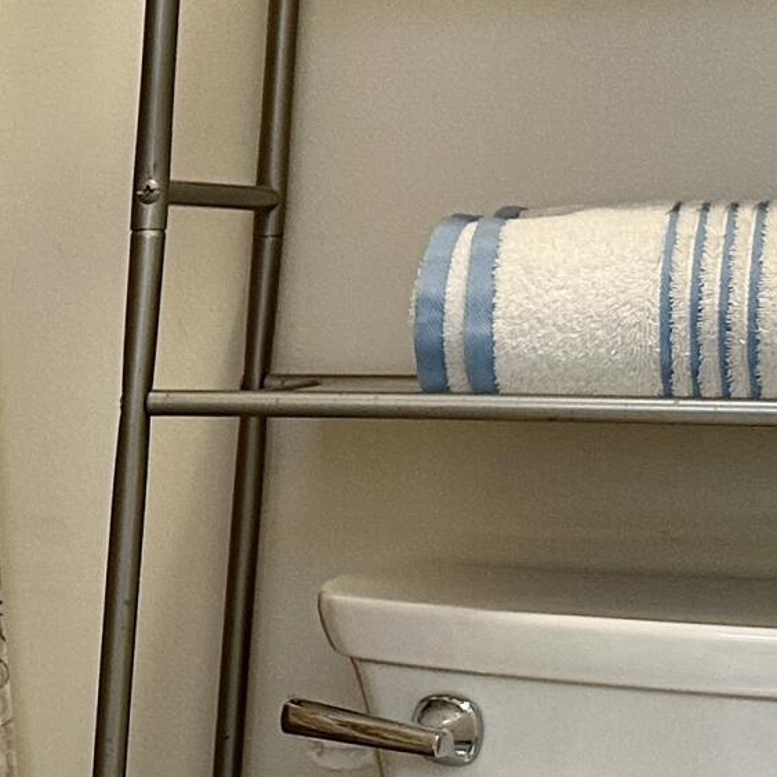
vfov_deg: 15.1
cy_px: 836
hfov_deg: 13.8
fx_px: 2870
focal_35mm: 113
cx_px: -592
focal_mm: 6.86
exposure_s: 1/60
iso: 250
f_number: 1.78
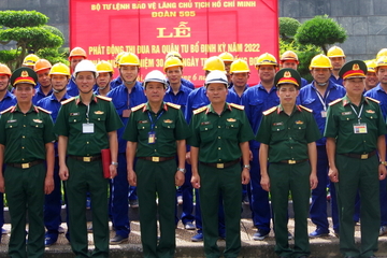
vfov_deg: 16.9
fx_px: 860
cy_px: 38
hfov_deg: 25.4
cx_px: 174
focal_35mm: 80
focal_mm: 24
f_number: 7.1
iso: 200
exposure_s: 1/200
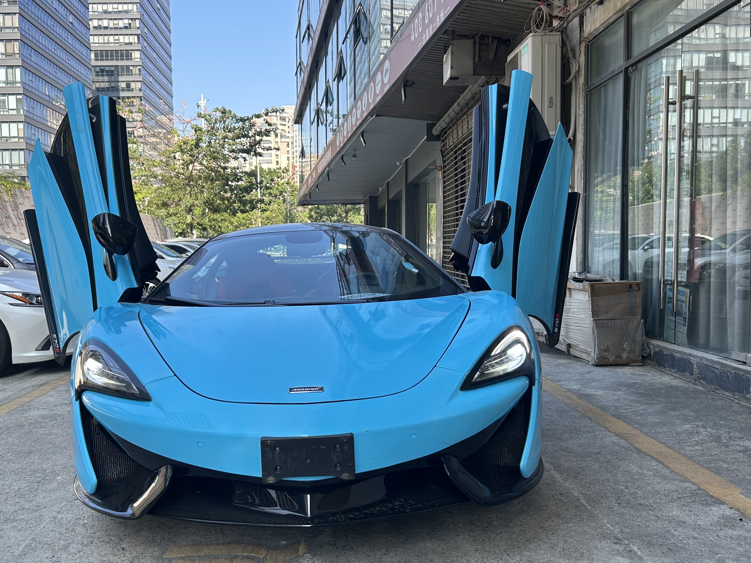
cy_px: 302
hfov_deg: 56.6
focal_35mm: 32
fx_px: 694
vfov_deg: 44.1
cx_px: 325
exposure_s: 1/775
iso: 50
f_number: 1.5
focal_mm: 5.7
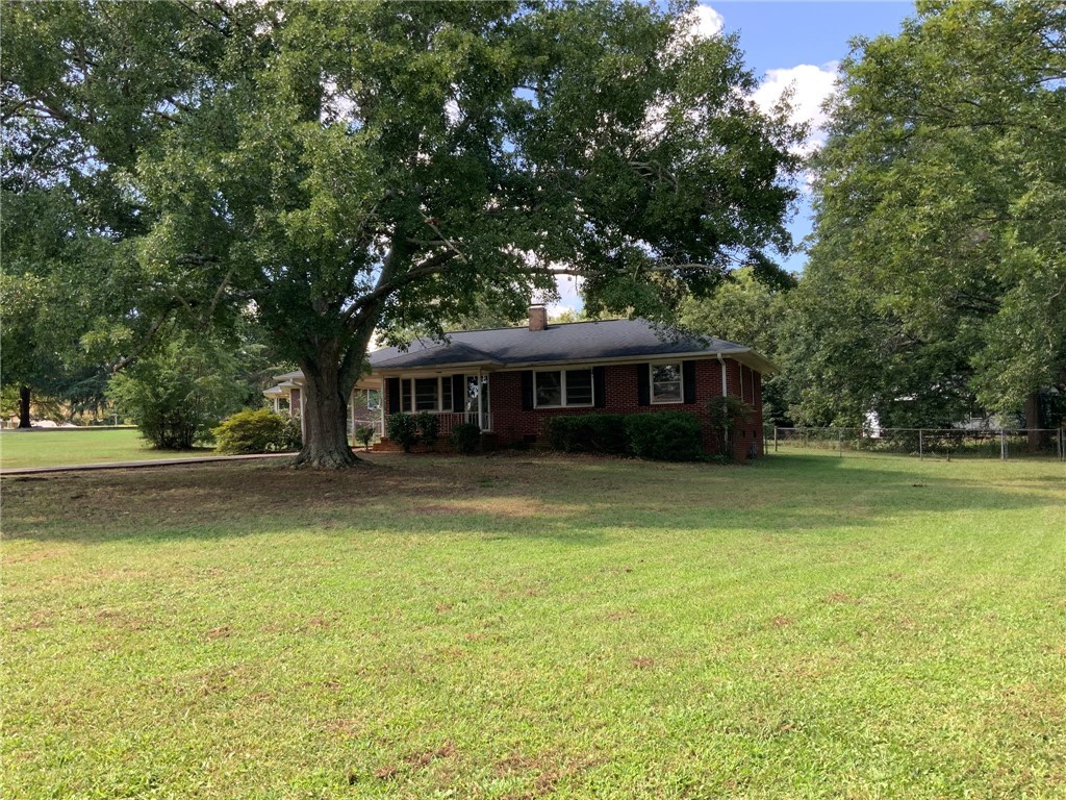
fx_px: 893
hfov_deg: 61.7
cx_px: 533
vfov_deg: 48.2
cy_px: 400
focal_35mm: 29
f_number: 1.8
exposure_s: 1/255
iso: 16
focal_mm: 3
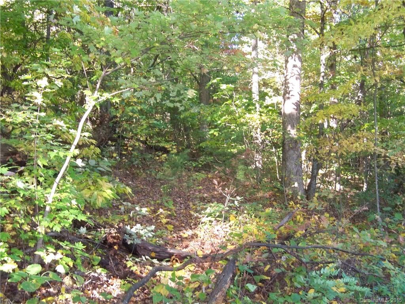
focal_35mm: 42
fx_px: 491
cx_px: 202
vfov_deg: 34.3
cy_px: 152
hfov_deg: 44.8
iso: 320
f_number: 3.7
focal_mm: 7.5
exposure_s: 1/40
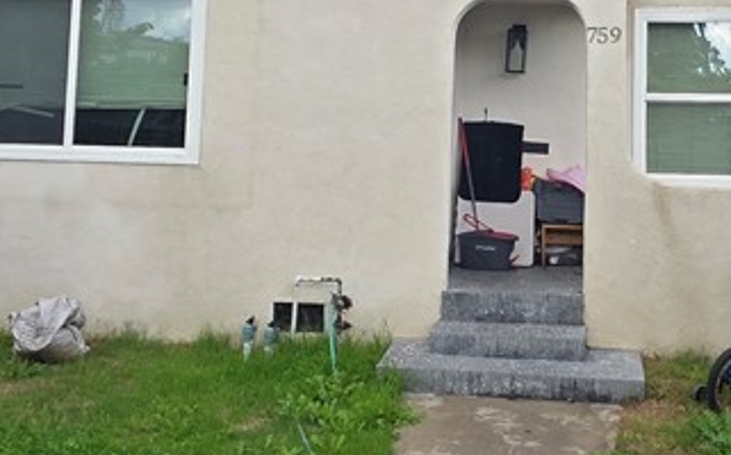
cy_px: 71
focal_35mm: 44
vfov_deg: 28.3
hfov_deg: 44.8
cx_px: 476
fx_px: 876
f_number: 1.9
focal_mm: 2.2
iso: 40
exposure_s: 1/939
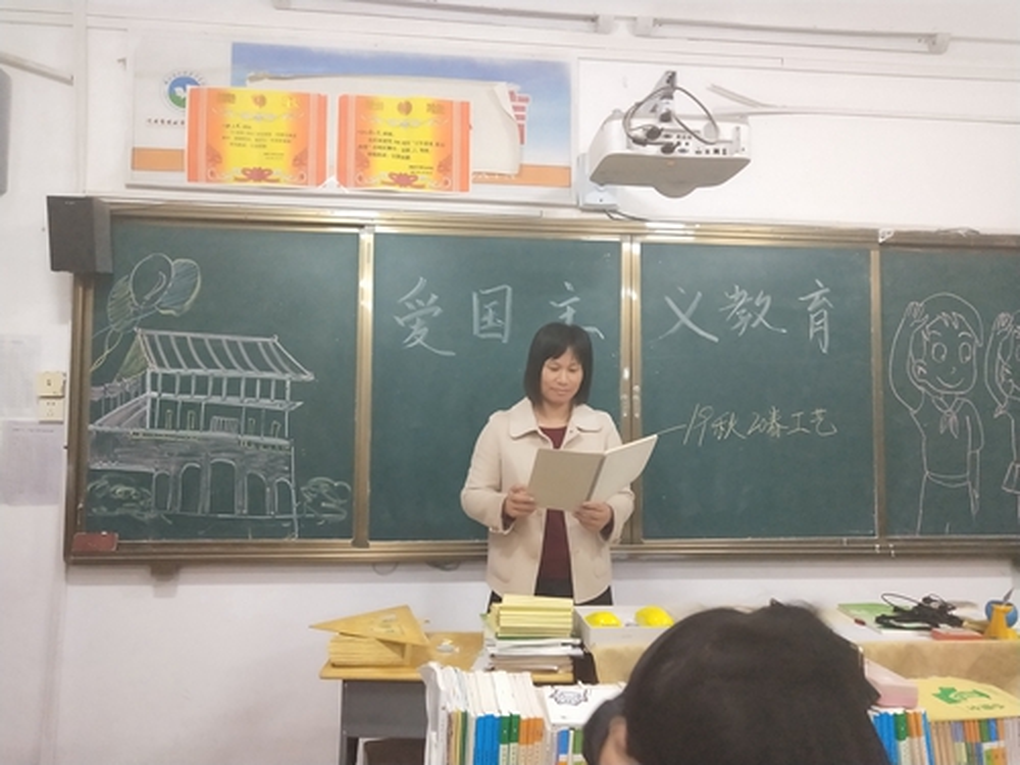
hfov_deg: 60.0
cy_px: 382
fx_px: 884
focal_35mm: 30
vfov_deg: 46.8
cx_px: 510
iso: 414
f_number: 1.8
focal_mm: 3.95
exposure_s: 1/33.3
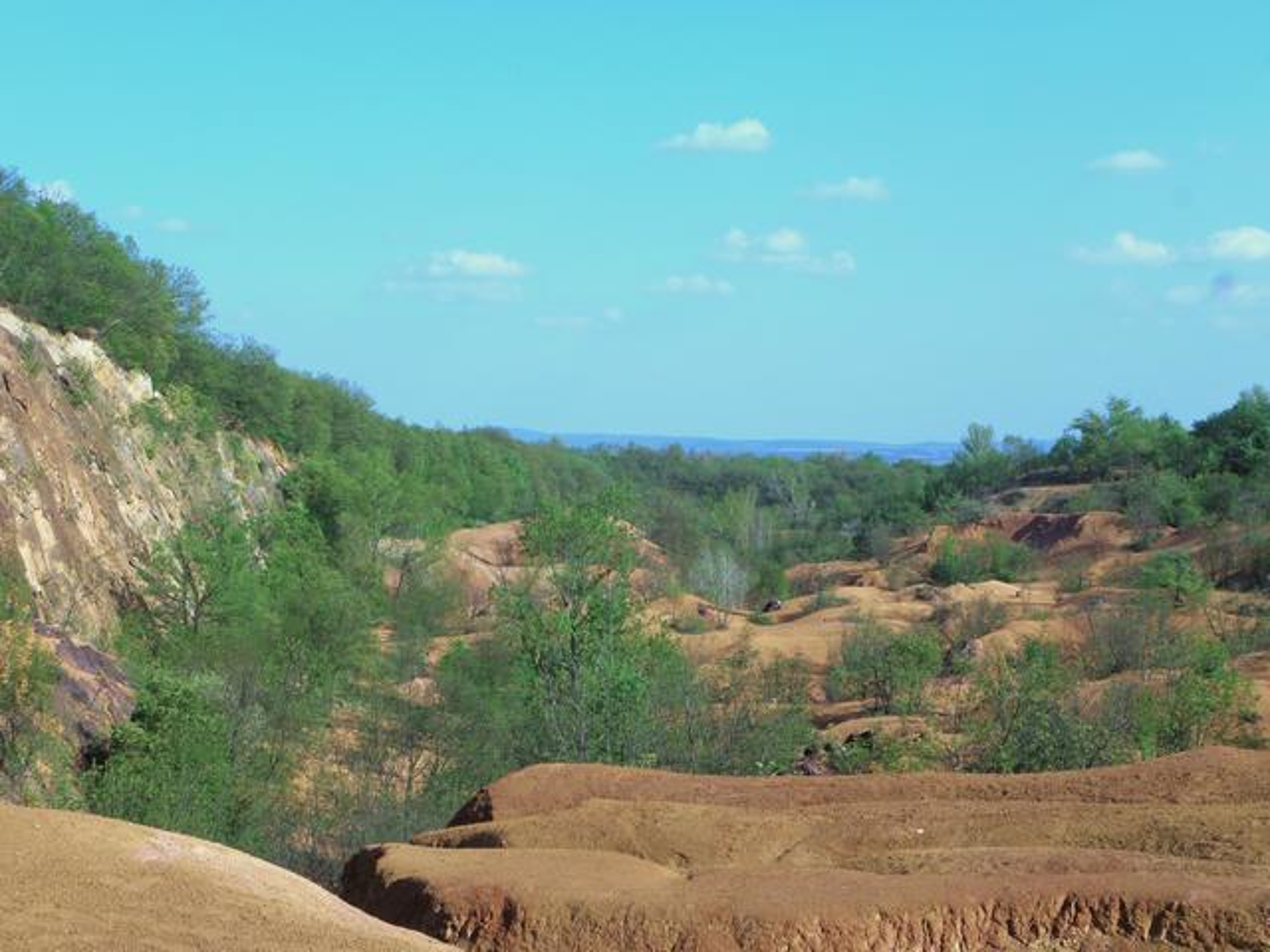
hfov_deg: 33.8
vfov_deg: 25.7
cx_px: 635
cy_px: 476
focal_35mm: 57
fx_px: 2091
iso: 64
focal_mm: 10.29
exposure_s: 1/200
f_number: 5.6
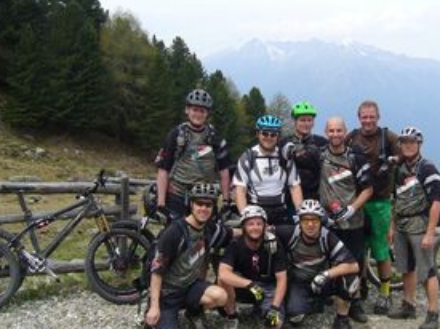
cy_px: 155
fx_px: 648
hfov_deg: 37.3
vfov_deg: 28.5
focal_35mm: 51
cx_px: 275
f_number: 5.6
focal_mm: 5.8
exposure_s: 1/250
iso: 80
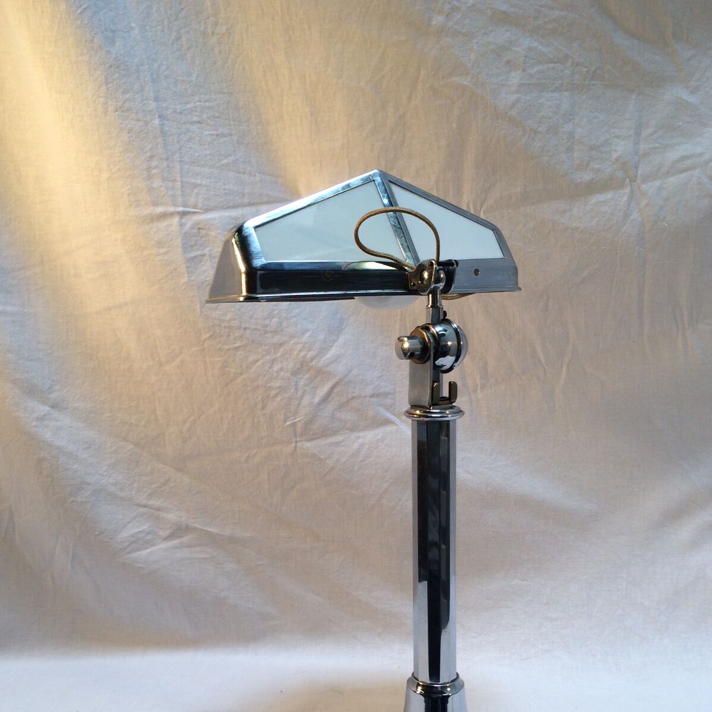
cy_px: 450
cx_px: 364
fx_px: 814
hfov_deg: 47.2
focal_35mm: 35
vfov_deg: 46.8
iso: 40
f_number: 2.2
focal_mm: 4.15
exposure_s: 1/100
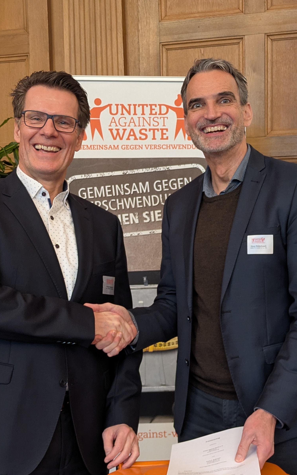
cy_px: 280
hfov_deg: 25.3
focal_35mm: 51
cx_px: 183
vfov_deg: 39.4
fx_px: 661
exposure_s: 1/50
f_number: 1.89
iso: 308
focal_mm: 5.43
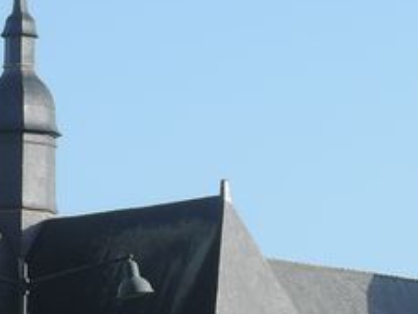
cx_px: 655
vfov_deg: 3.9
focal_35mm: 376
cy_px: 443
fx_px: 4545
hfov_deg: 5.2
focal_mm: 18.2
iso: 80
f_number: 5.6
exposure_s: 1/200
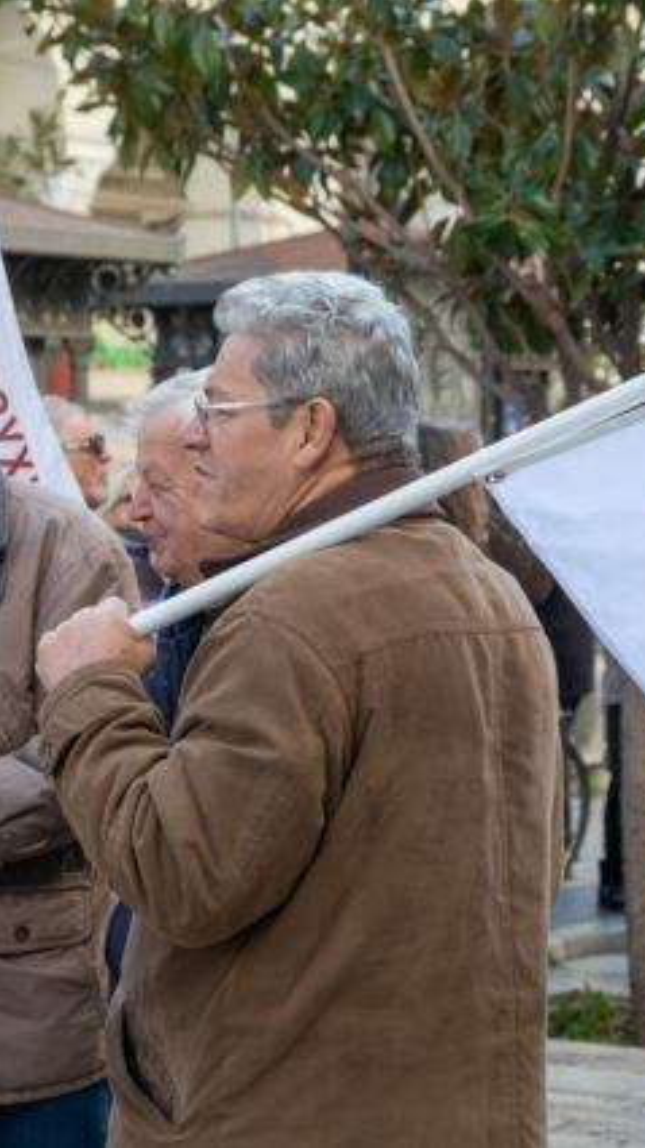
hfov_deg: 9.3
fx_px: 3984
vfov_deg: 16.4
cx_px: 340
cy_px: 574
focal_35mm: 131
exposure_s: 1/200
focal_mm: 55
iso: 80
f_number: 4.5
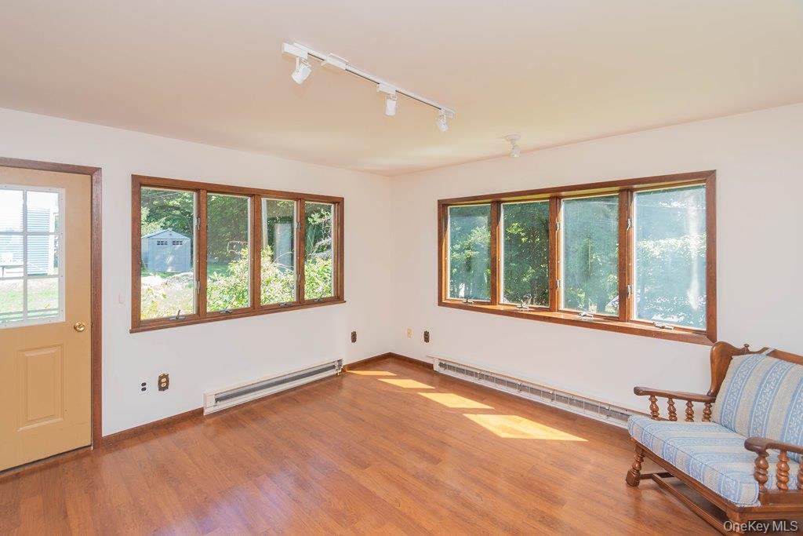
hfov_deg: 100.4
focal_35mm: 15
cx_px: 402
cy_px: 268
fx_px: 335
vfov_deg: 77.3
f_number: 4.5
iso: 180
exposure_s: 1/60
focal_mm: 10
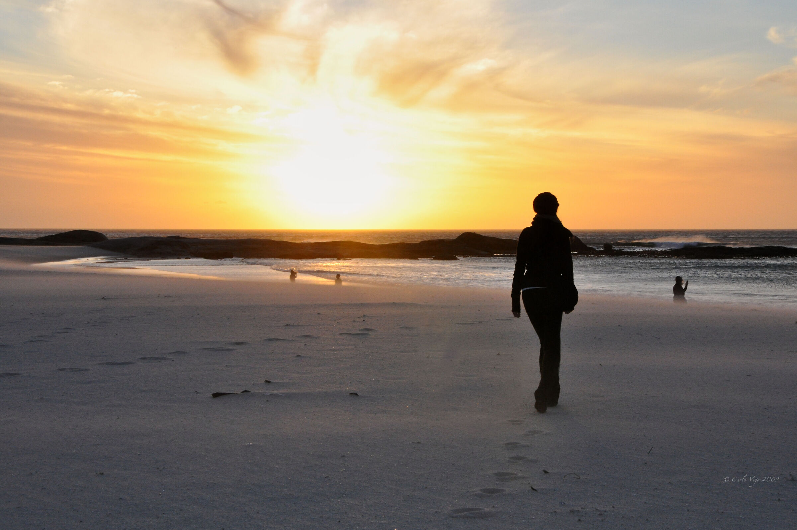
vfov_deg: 18.9
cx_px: 398
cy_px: 265
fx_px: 1592
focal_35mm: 72
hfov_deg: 28.1
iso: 800
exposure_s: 1/200
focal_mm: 48
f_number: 18
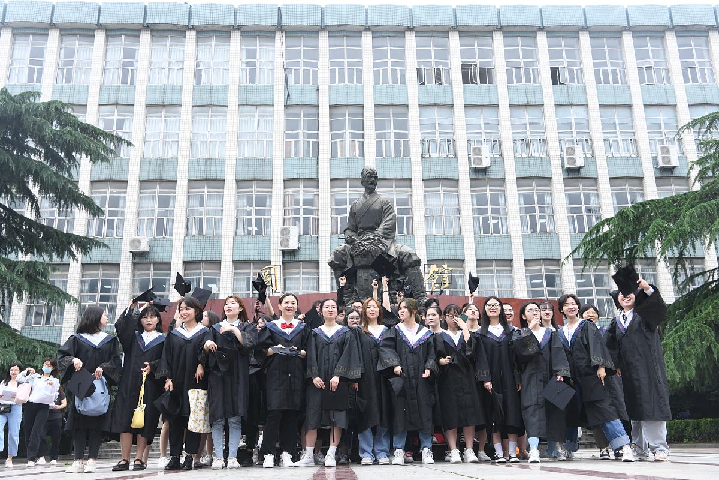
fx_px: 699
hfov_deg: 54.4
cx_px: 360
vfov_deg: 37.9
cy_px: 240
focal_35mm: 35
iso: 400
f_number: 8
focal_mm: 35
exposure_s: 1/200
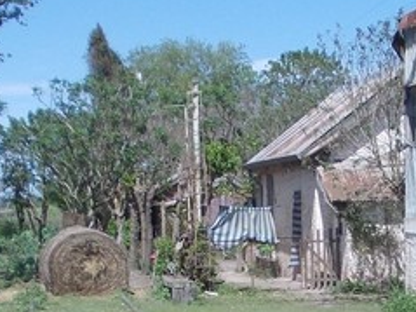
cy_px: 383
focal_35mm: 122
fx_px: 1465
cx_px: 308
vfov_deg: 11.9
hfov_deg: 16.1
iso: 80
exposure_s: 1/250
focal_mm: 5.3
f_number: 6.2
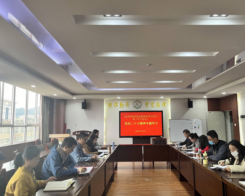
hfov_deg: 60.3
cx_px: 137
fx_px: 210
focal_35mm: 29
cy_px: 99
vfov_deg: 50.0
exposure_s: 1/50
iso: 80
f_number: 1.6
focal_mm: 5.1
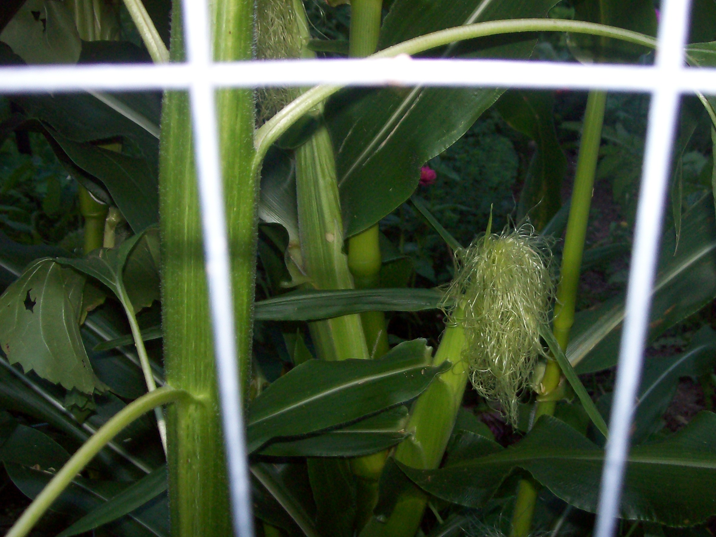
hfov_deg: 43.8
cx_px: 398
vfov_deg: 33.6
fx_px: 889
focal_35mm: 43
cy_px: 274
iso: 80
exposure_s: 1/64
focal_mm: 6
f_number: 2.7
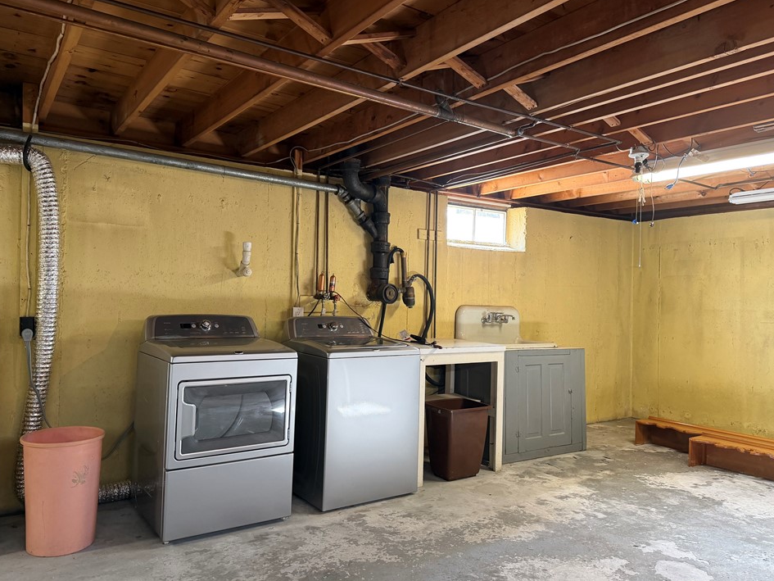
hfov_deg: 67.3
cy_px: 284
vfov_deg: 53.1
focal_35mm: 26
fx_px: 581
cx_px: 373
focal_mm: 6.76
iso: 200
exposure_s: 1/60
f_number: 1.78
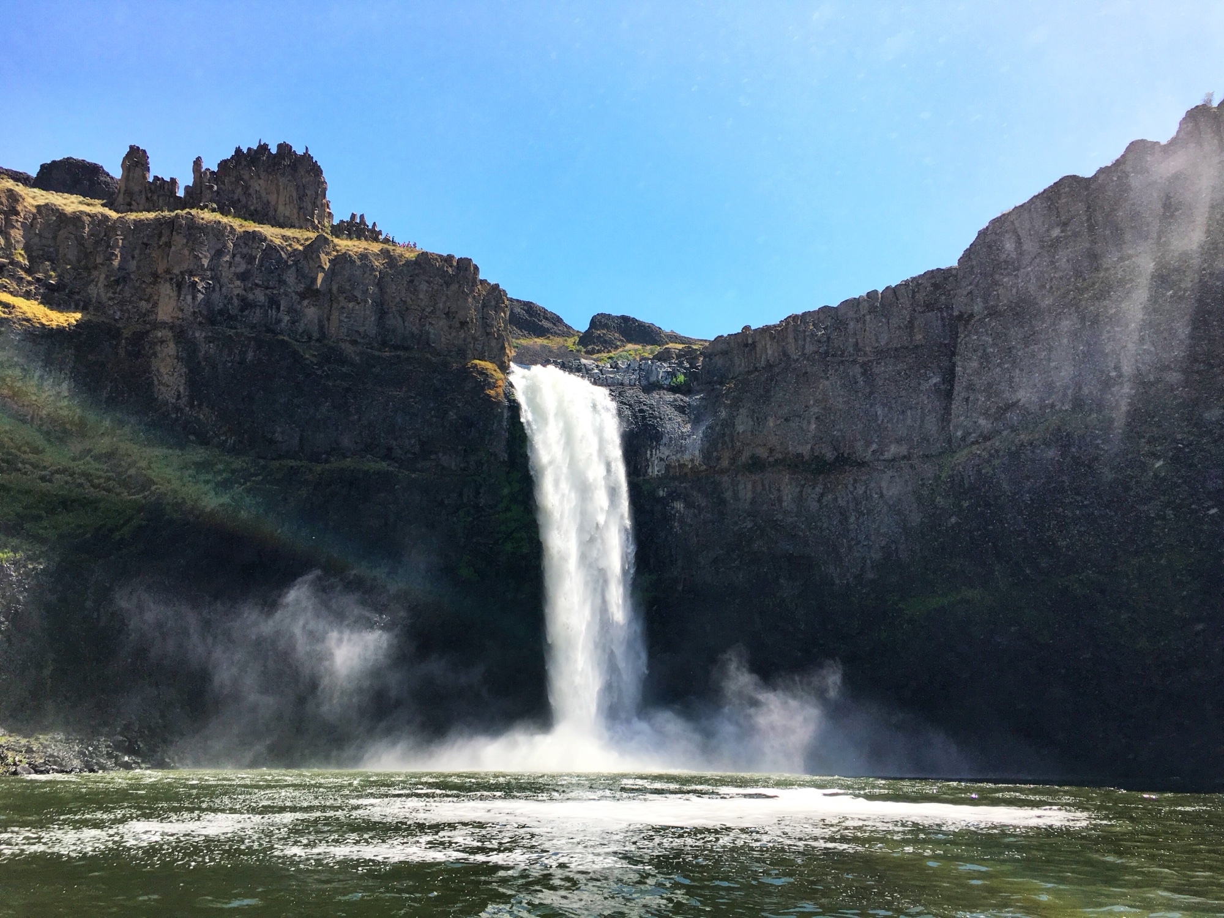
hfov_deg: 61.7
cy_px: 459
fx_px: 1025
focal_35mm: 29
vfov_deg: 48.2
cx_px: 612
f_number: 2.2
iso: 25
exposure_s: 1/1221
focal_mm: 4.15
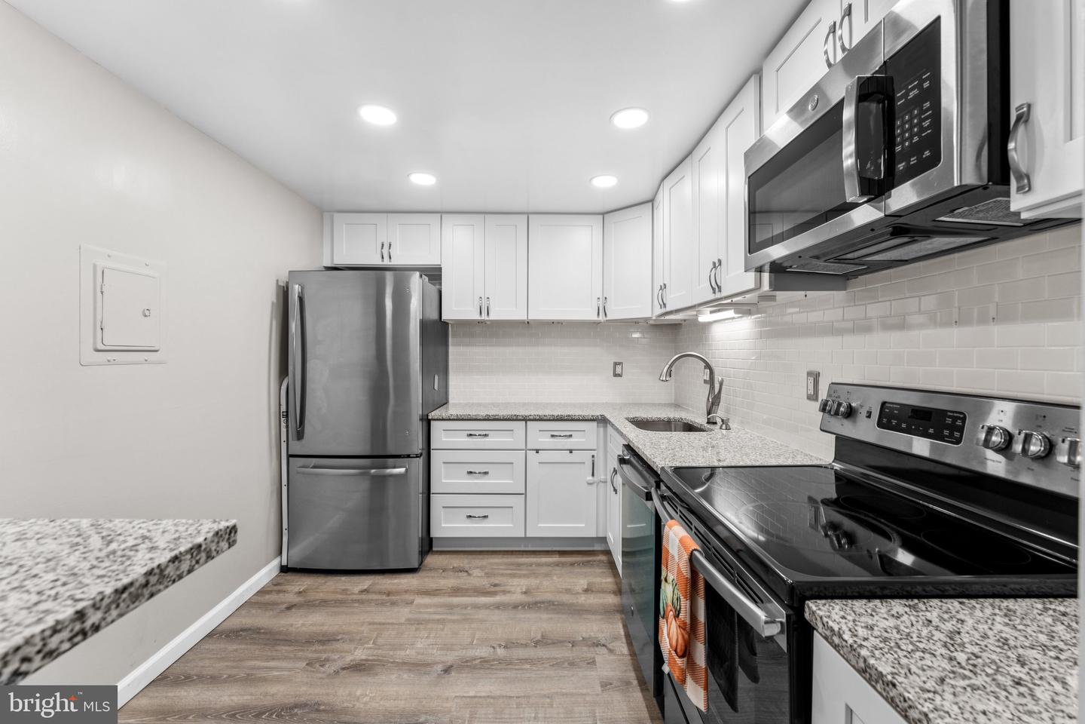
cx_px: 542
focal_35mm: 14
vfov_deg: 81.2
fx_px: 422
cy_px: 362
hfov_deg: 104.3
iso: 200
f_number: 8
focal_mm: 14
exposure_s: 1/15
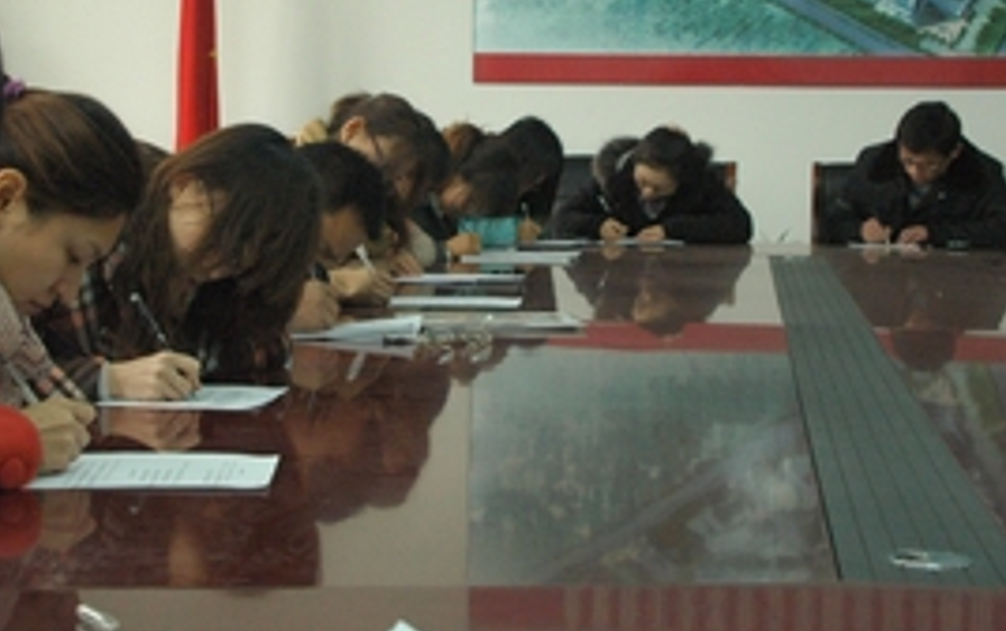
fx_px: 1838
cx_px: 375
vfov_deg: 19.4
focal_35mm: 67
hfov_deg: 30.5
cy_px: 223
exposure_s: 1/60
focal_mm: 28
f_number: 5
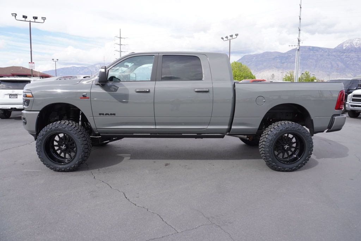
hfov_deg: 73.7
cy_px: 120
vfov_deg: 53.2
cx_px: 180
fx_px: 241
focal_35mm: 24
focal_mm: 16
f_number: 6.3
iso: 100
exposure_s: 1/160
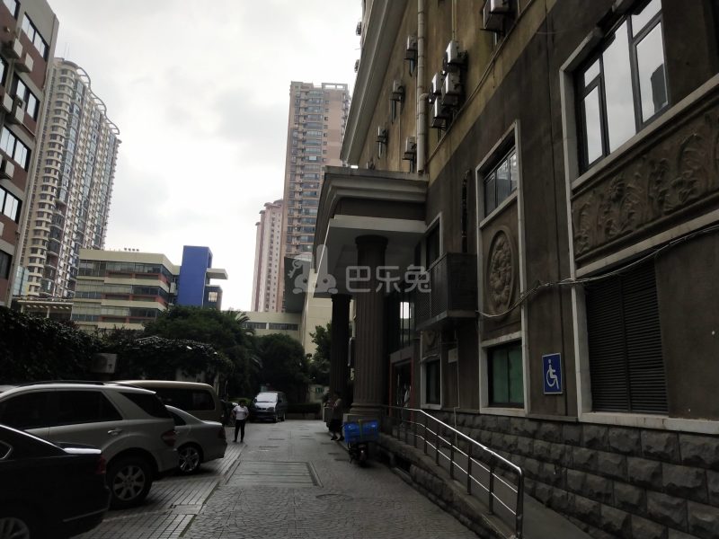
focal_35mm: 30
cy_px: 270
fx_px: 623
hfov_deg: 60.0
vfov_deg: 46.8
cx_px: 360
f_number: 1.8
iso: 110
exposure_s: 1/100
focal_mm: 3.95
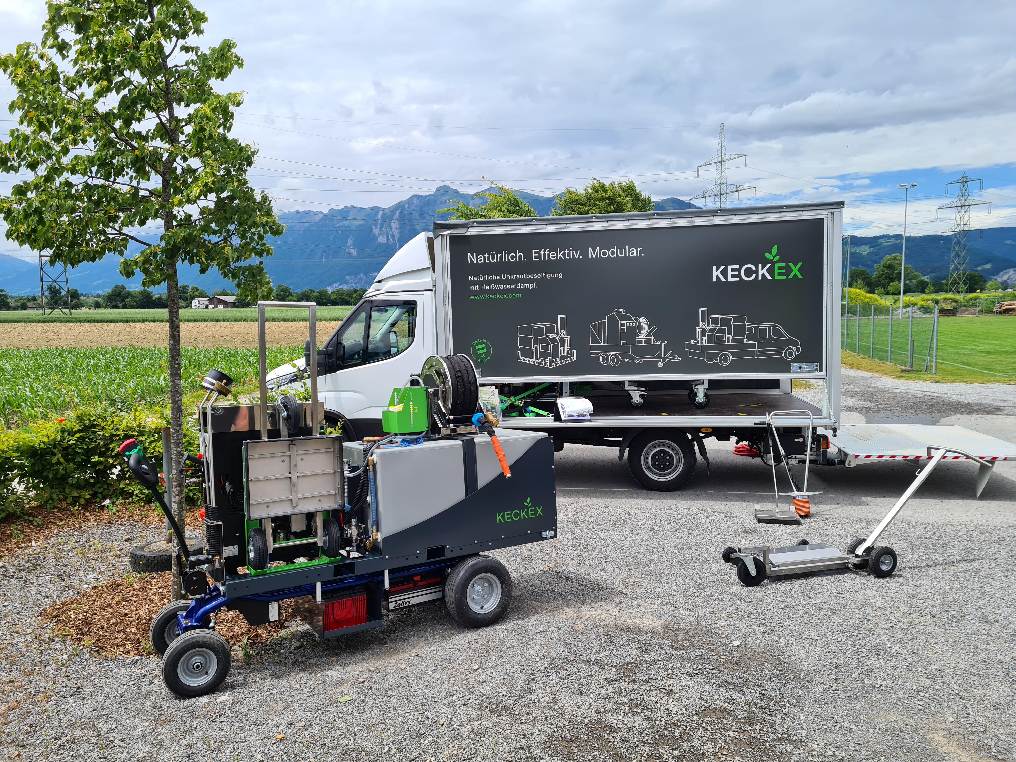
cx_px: 508
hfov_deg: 67.3
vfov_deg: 53.1
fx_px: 763
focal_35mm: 26
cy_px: 381
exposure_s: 1/2336
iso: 50
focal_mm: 5.4
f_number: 1.8
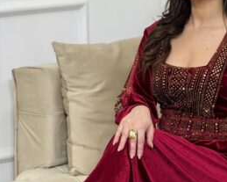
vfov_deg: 6.0
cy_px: 163
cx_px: 174
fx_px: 1739
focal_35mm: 259
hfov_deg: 7.5
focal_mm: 15.66
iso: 64
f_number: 2.8
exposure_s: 1/99
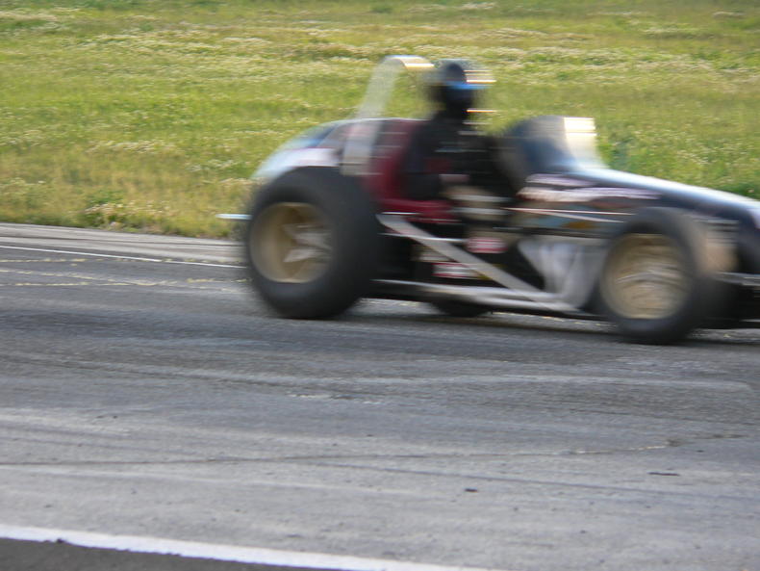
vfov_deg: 6.3
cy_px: 286
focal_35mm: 236
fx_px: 5183
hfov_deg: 8.4
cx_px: 380
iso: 100
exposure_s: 1/160
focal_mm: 39.2
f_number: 2.8
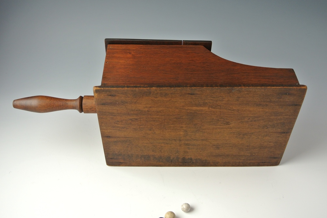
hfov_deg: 48.4
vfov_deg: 33.5
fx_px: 364
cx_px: 164
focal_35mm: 40
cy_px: 109
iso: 400
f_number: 4.2
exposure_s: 1/60
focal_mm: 15.1
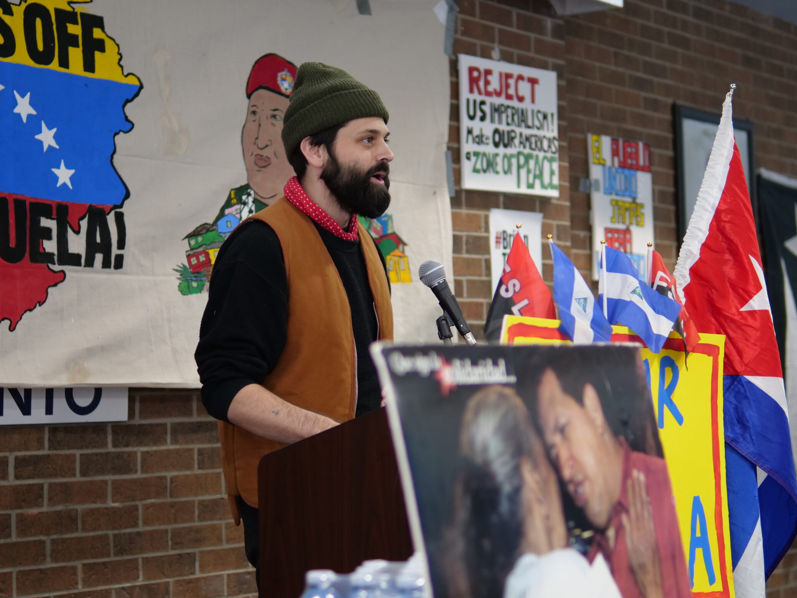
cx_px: 335
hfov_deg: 26.3
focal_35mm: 74
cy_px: 321
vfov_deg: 19.9
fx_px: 1704
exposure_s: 1/60
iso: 500
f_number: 1.4
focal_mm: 30
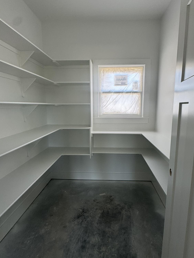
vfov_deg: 84.7
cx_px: 105
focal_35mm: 19
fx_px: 142
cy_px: 128
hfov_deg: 68.6
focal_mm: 2.22
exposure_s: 1/99
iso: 80
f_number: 2.2
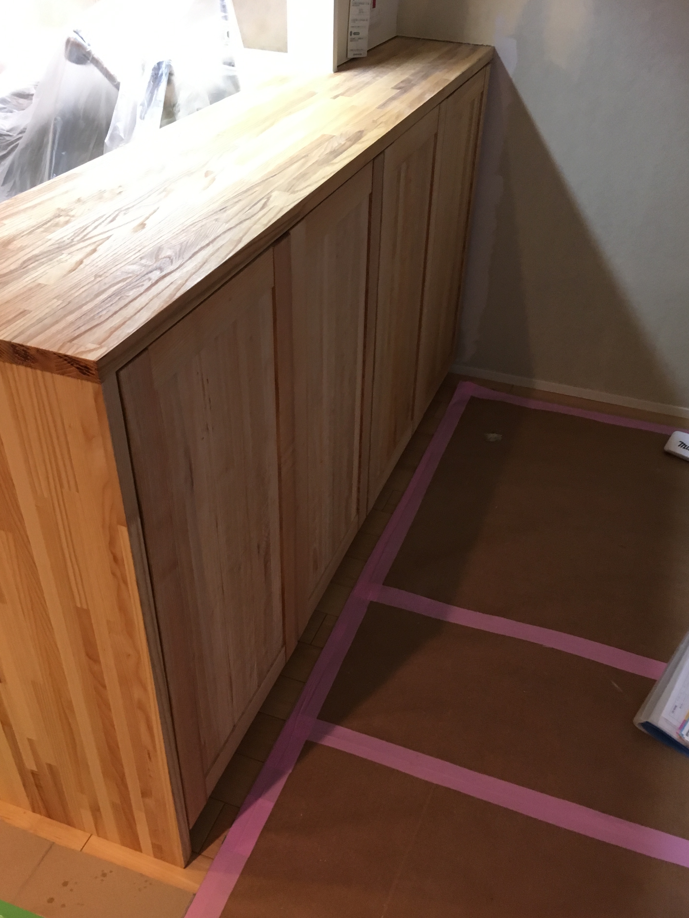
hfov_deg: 45.4
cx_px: 367
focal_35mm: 31
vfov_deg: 58.3
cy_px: 486
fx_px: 823
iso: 160
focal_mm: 4.15
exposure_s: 1/33
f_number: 2.2
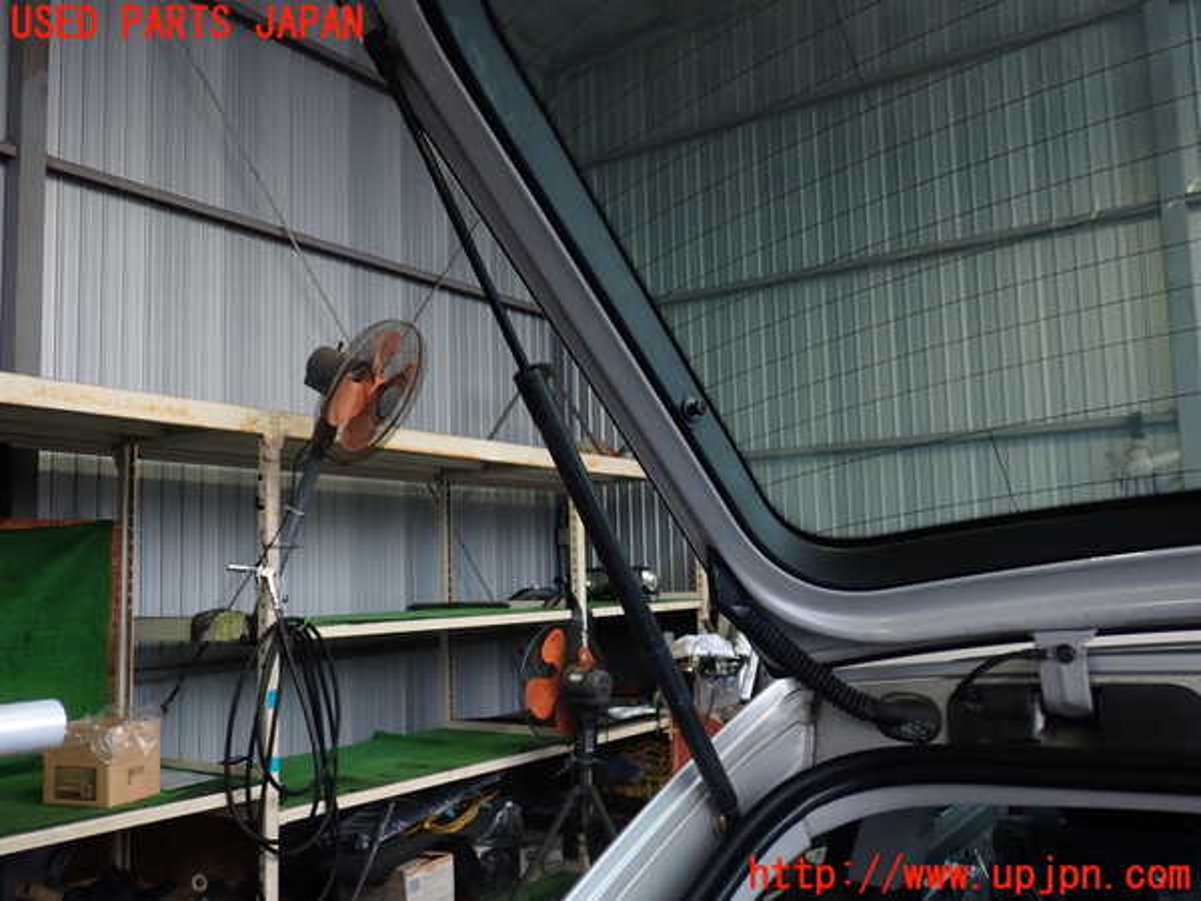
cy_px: 450
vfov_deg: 46.8
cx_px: 600
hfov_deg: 60.0
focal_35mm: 30
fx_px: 1041
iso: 160
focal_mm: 5.4
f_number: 2.3
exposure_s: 1/60
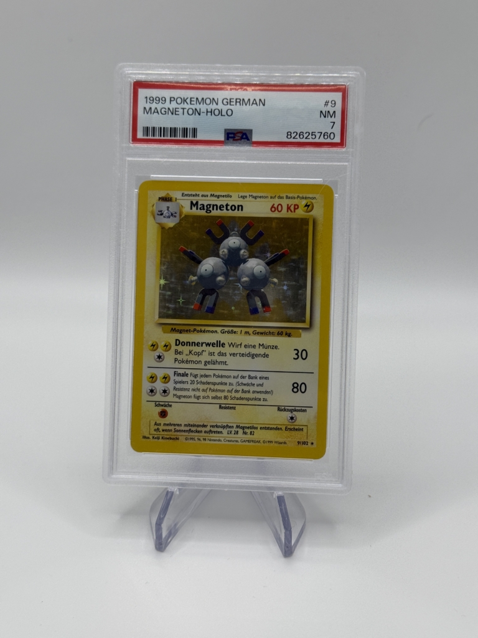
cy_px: 319
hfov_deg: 30.3
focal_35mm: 48
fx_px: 884
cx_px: 239
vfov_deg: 39.7
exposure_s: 1/364
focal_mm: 6.76
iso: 64
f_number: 1.78
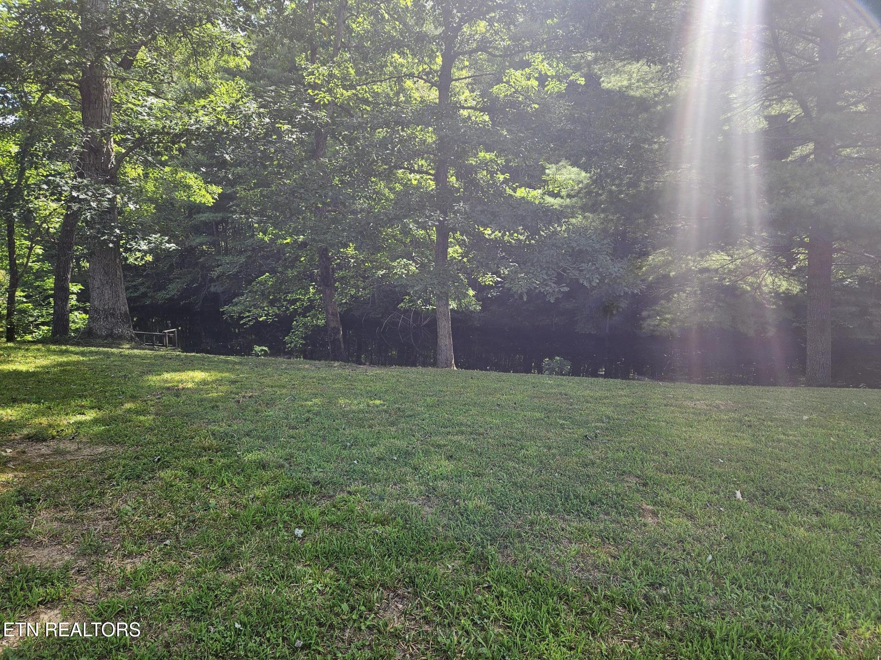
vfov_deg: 58.9
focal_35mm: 23
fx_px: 585
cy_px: 330
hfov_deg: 73.9
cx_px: 440
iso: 25
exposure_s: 1/262
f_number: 1.8
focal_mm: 5.4
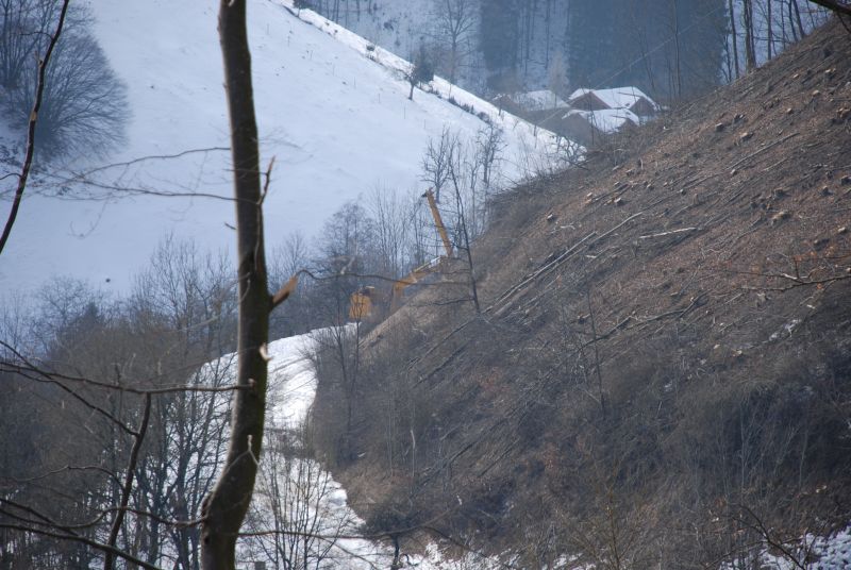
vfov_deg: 6.8
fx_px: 4794
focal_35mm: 202
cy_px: 285
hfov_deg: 10.1
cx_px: 426
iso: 100
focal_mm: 135
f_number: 5.6
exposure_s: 1/200
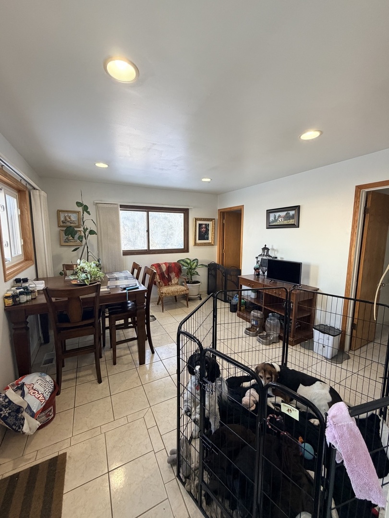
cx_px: 194
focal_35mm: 14
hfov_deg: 85.7
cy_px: 259
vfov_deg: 102.1
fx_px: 210
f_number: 2.2
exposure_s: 1/120
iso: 250
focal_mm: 2.22
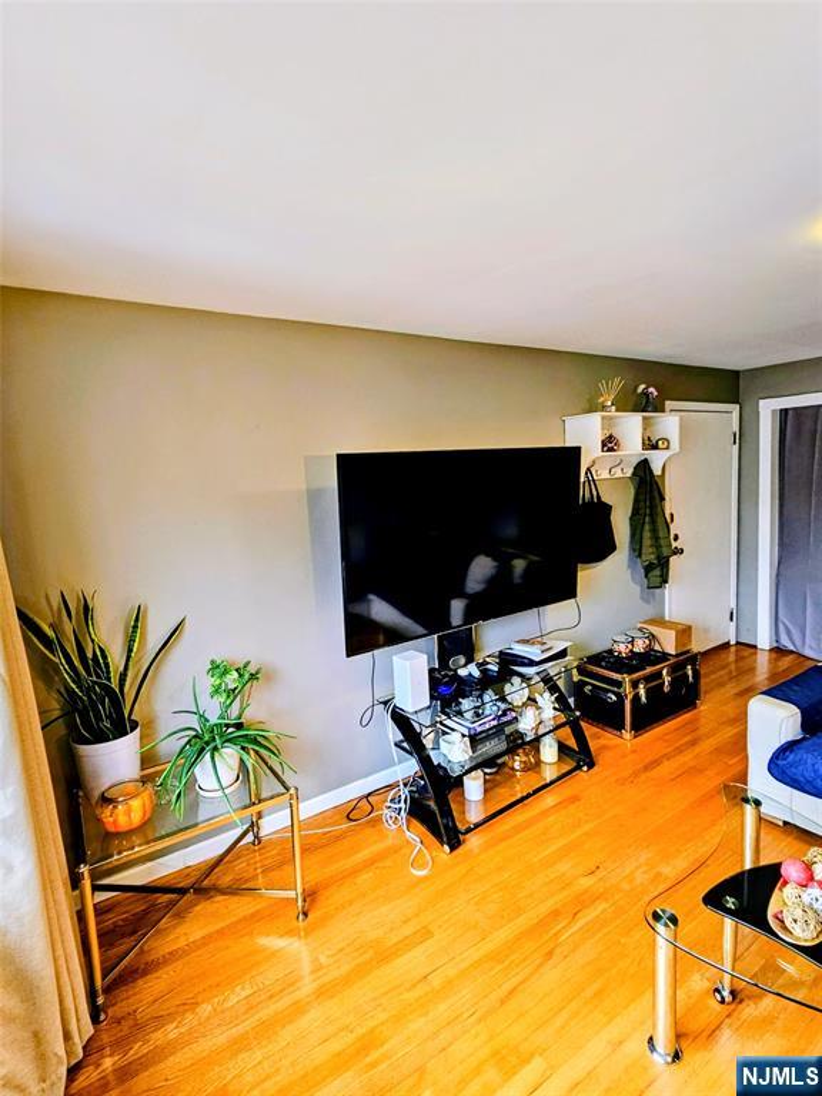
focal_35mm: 13
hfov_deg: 89.9
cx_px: 411
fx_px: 412
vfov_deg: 106.2
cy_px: 548
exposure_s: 1/60
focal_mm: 2.2
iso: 125
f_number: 2.2
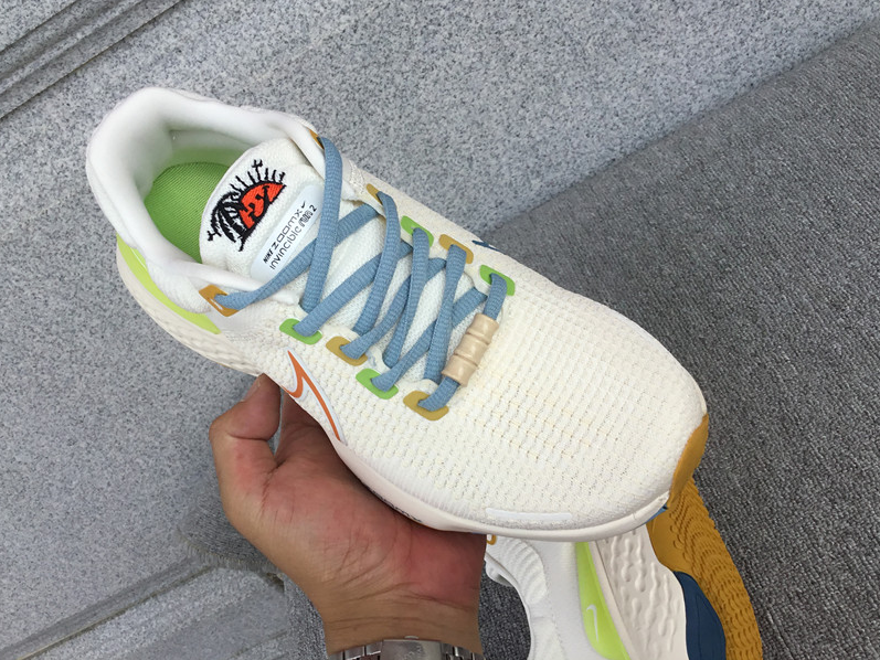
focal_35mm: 35
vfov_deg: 40.6
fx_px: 890
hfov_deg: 52.5
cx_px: 395
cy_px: 292
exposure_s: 1/684
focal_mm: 3.3
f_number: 2.4
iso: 25
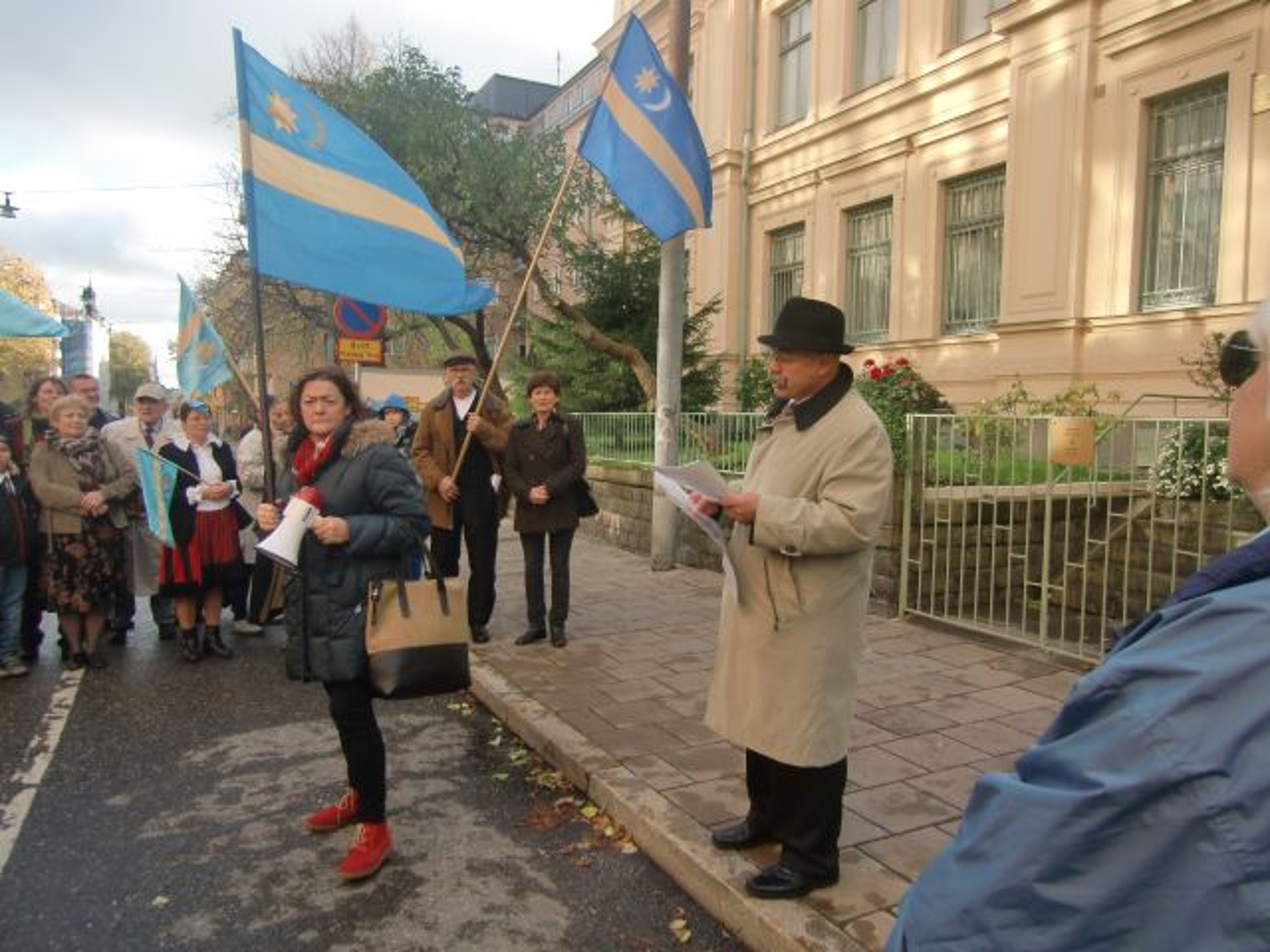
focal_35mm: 24
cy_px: 476
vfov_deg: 56.8
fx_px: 881
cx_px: 635
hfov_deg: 71.6
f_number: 3.2
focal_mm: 4.3
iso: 64
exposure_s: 1/200
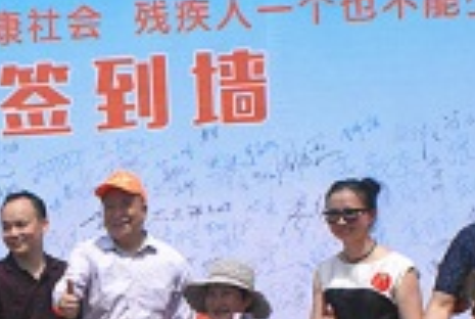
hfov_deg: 22.9
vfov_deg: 15.4
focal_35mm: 87
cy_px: 340
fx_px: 1150
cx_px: 67
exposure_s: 1/400
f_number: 5.6
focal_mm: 18
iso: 100
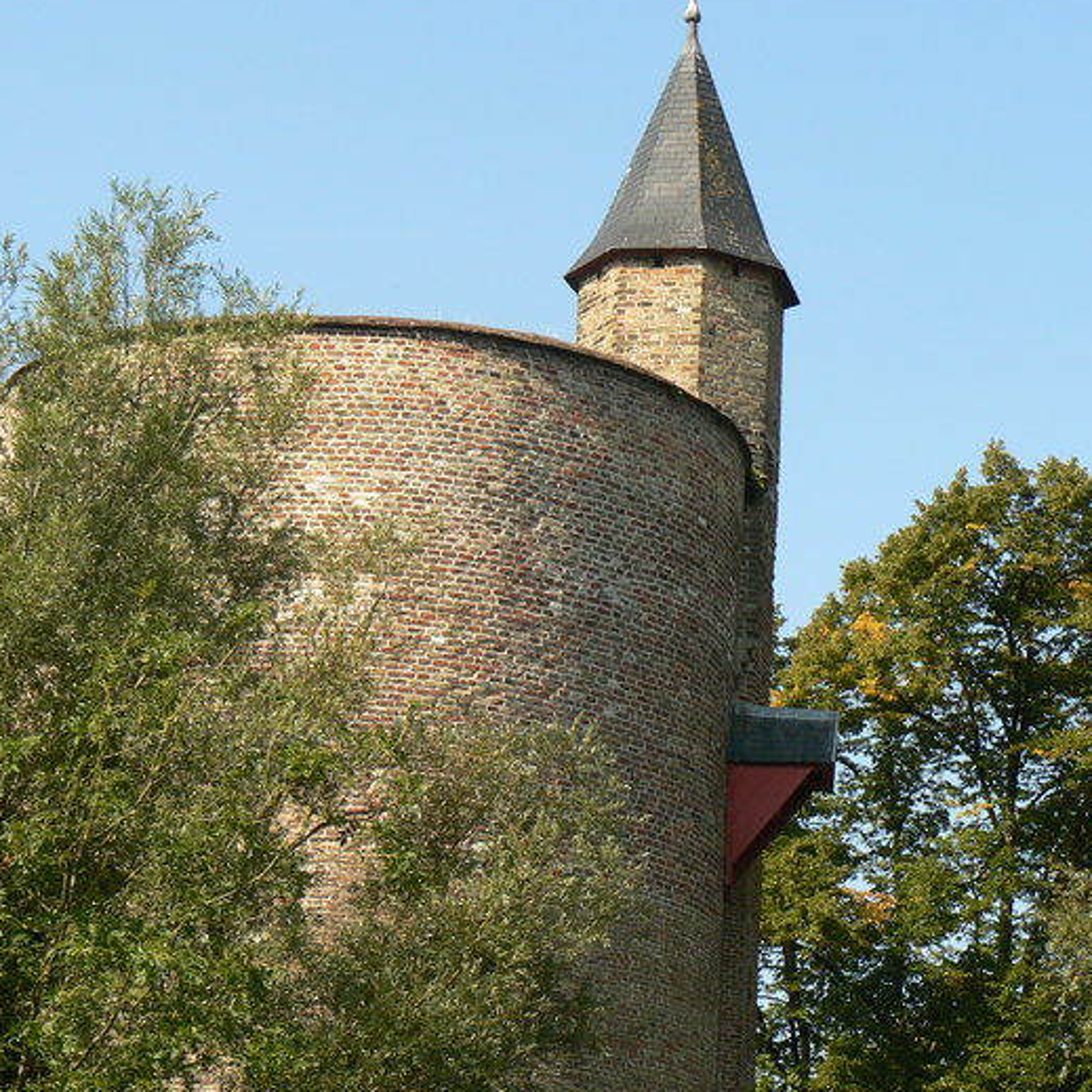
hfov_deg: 16.6
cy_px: 566
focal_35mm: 105
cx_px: 602
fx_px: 3747
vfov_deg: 16.6
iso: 80
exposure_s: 1/400
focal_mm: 12.9
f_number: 5.6
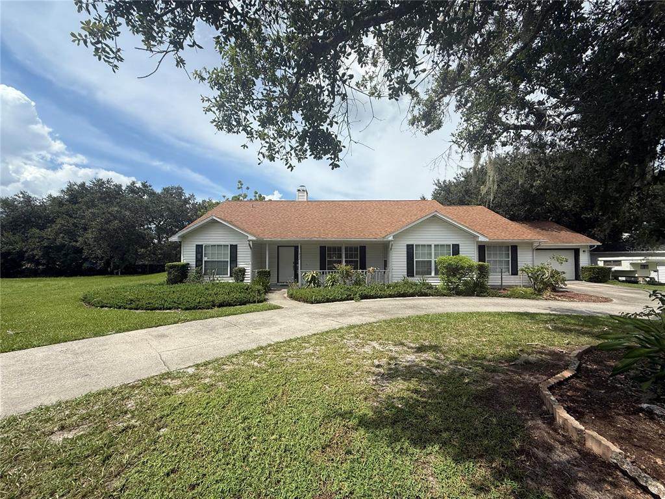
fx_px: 269
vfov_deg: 85.7
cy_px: 250
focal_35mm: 14
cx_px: 332
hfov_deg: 102.1
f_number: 2.2
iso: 50
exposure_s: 1/3289
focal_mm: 2.22
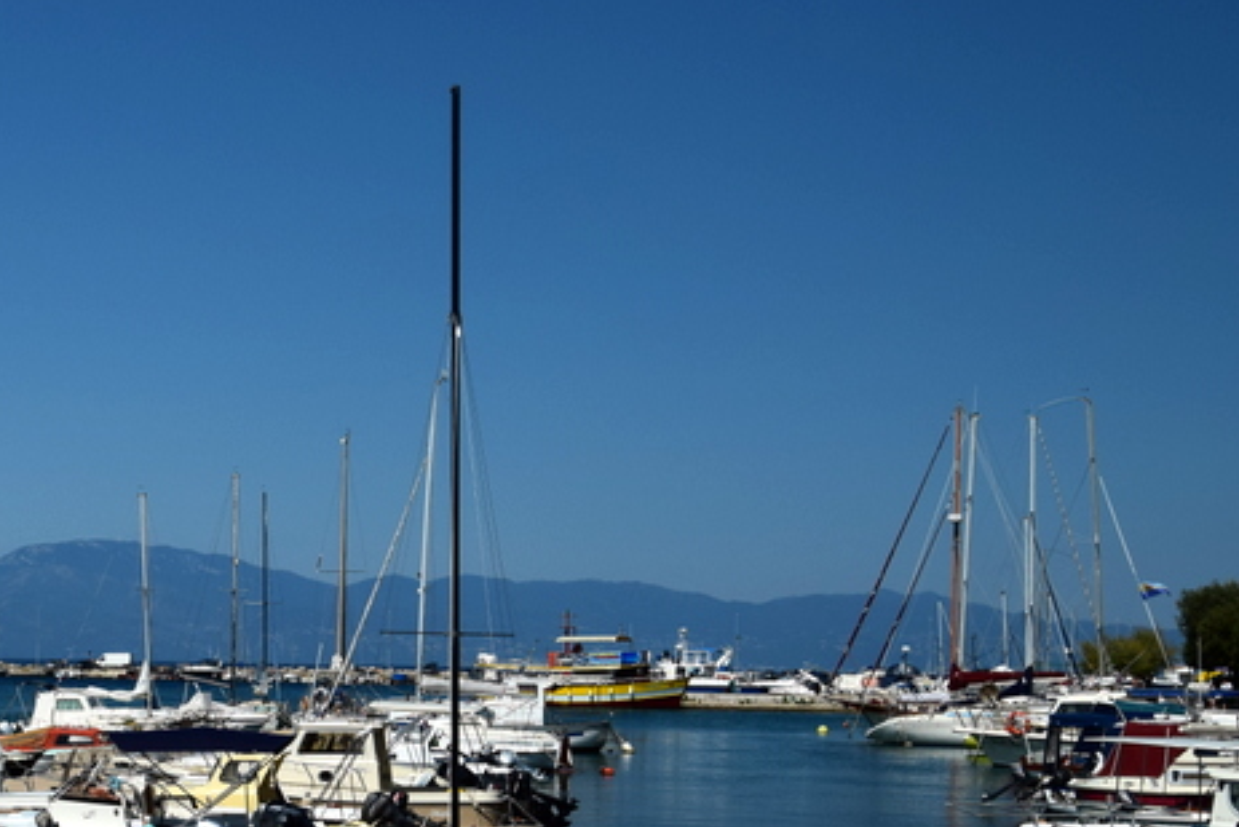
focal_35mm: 83
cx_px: 329
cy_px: 664
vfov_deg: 16.3
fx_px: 2857
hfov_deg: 24.2
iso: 360
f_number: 11
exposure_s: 1/500
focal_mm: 32
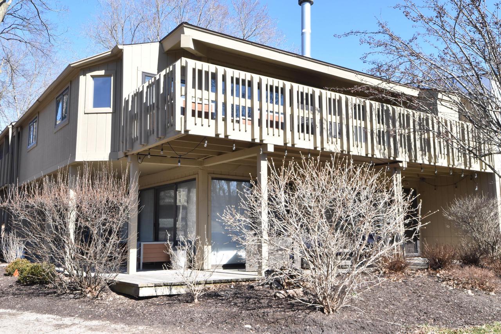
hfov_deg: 57.2
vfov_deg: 40.0
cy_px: 167
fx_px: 459
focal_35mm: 33
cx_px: 250
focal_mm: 22
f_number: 10
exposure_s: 1/400
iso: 800
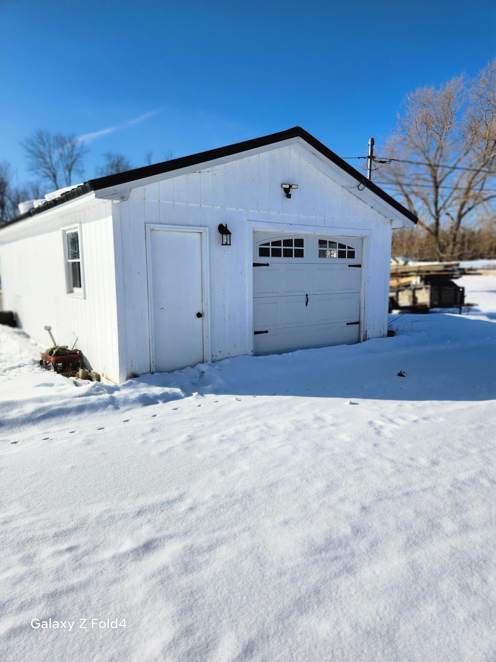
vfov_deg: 73.9
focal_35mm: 23
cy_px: 331
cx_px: 248
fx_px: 439
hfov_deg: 58.9
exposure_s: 1/3255
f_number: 1.8
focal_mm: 5.4
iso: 20
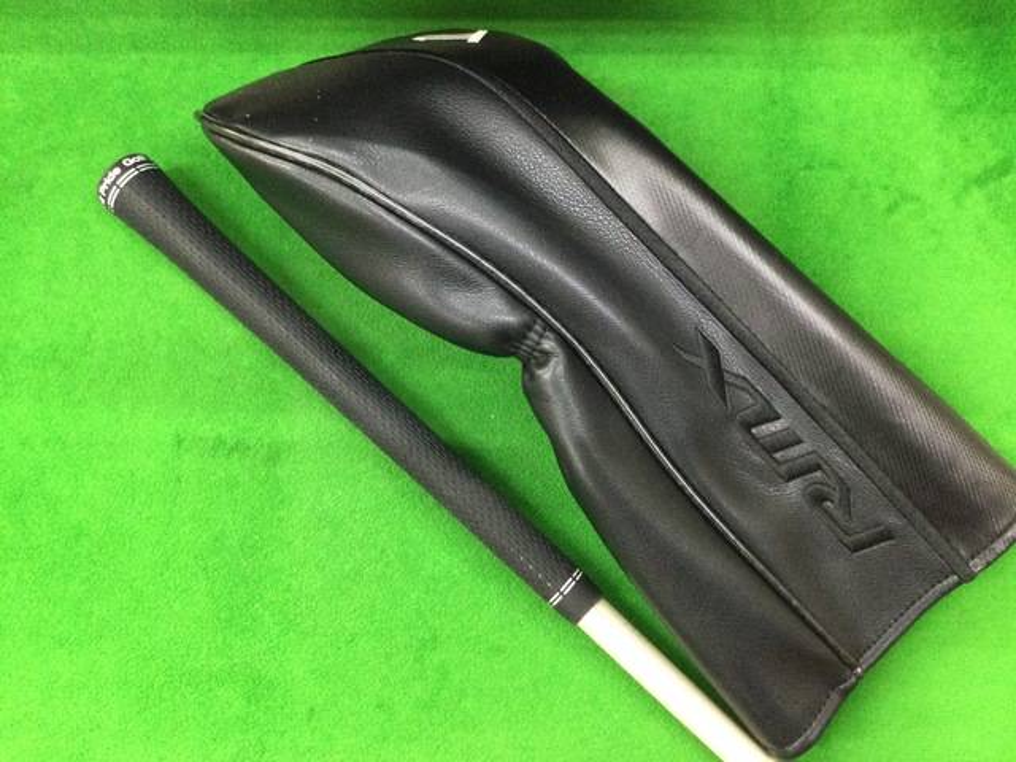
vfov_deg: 45.4
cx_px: 508
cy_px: 381
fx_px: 910
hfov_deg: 58.4
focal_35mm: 31
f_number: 2.4
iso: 200
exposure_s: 1/20
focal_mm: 3.3
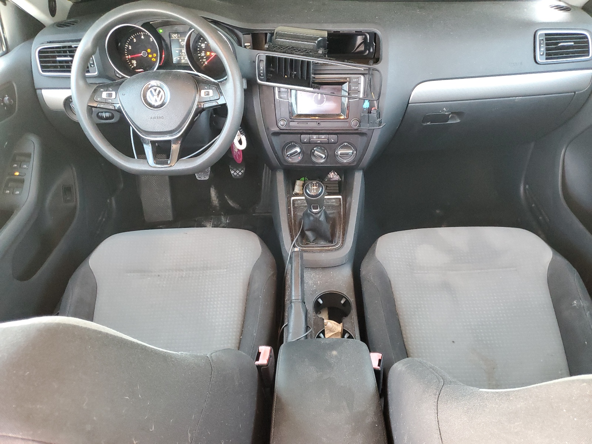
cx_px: 296
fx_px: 445
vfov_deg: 53.1
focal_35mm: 26
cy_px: 222
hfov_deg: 67.3
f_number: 1.5
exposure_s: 1/60.2
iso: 422
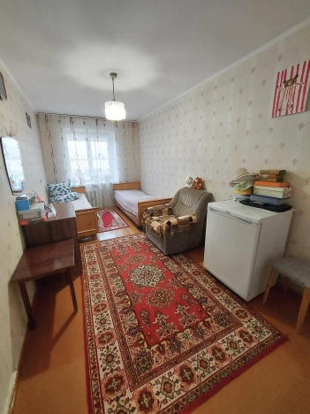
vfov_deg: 106.2
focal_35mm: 13
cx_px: 155
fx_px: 155
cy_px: 207
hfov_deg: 89.9
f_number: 2.2
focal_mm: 1.74
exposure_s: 1/50
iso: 320
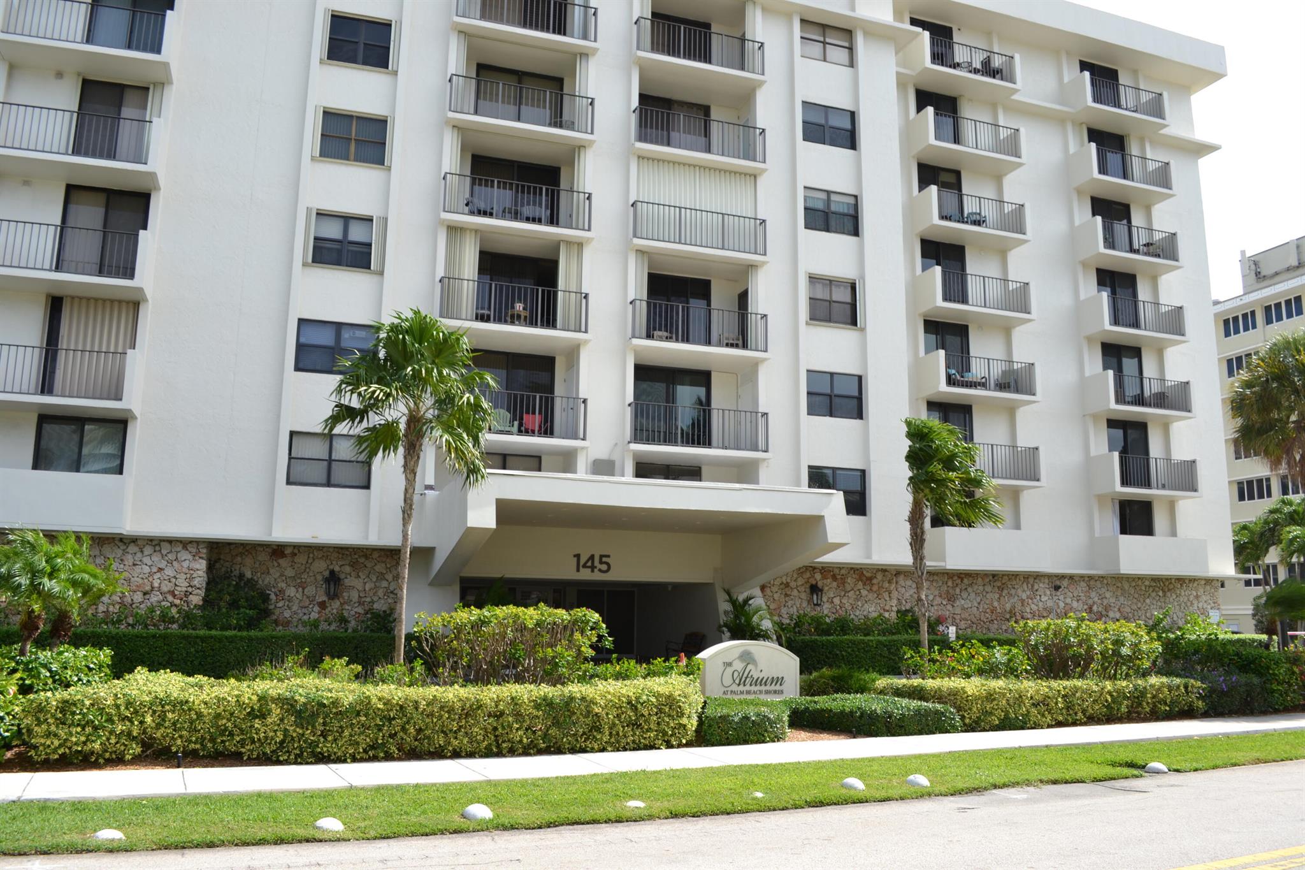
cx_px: 652
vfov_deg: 47.9
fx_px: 979
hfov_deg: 67.4
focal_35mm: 27
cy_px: 435
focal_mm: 18
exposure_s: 1/200
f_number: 7.1
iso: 100
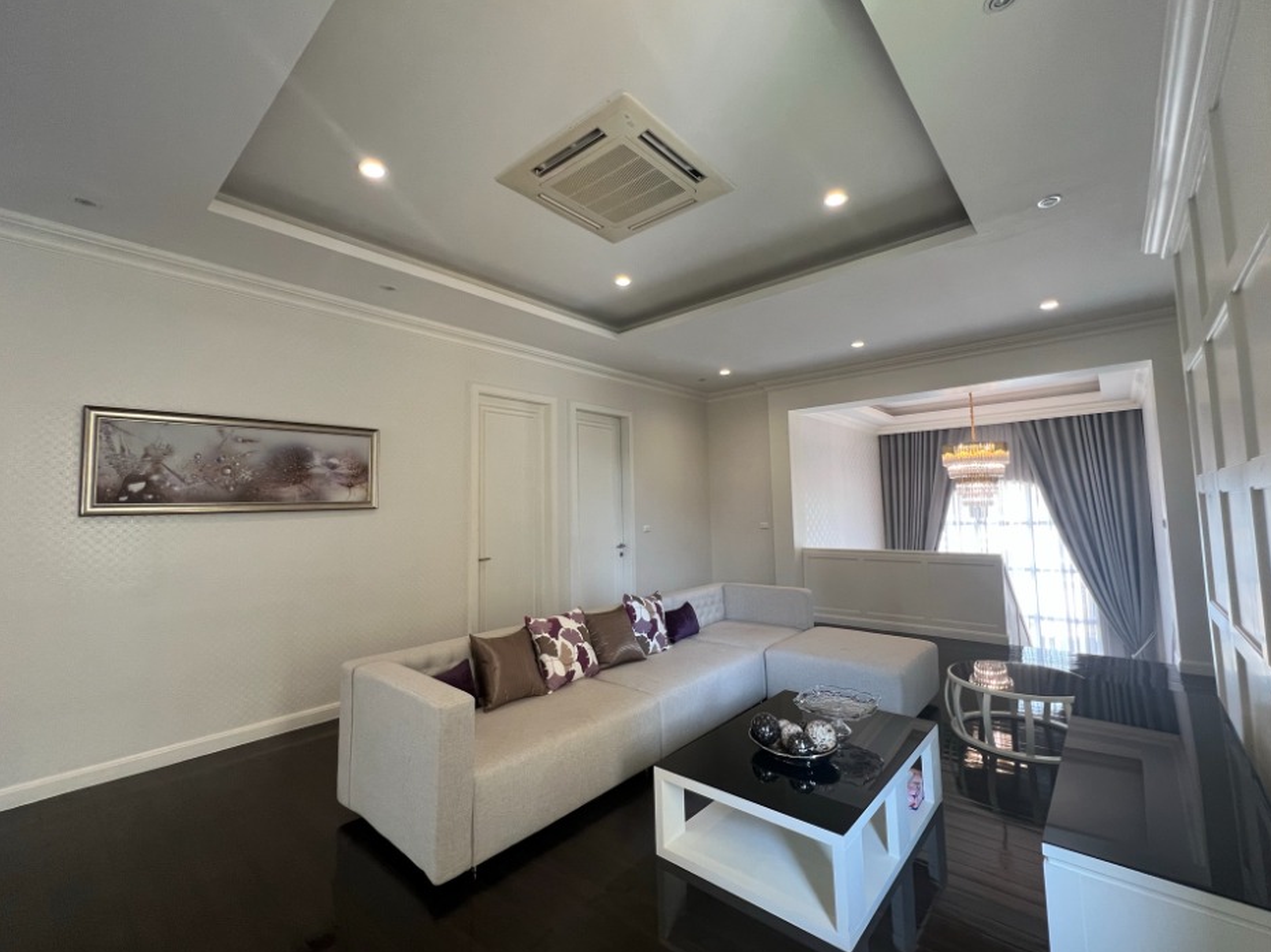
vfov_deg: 85.6
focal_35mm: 14
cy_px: 466
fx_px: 514
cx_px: 638
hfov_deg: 102.1
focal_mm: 1.57
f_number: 1.8
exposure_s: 1/100
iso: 125
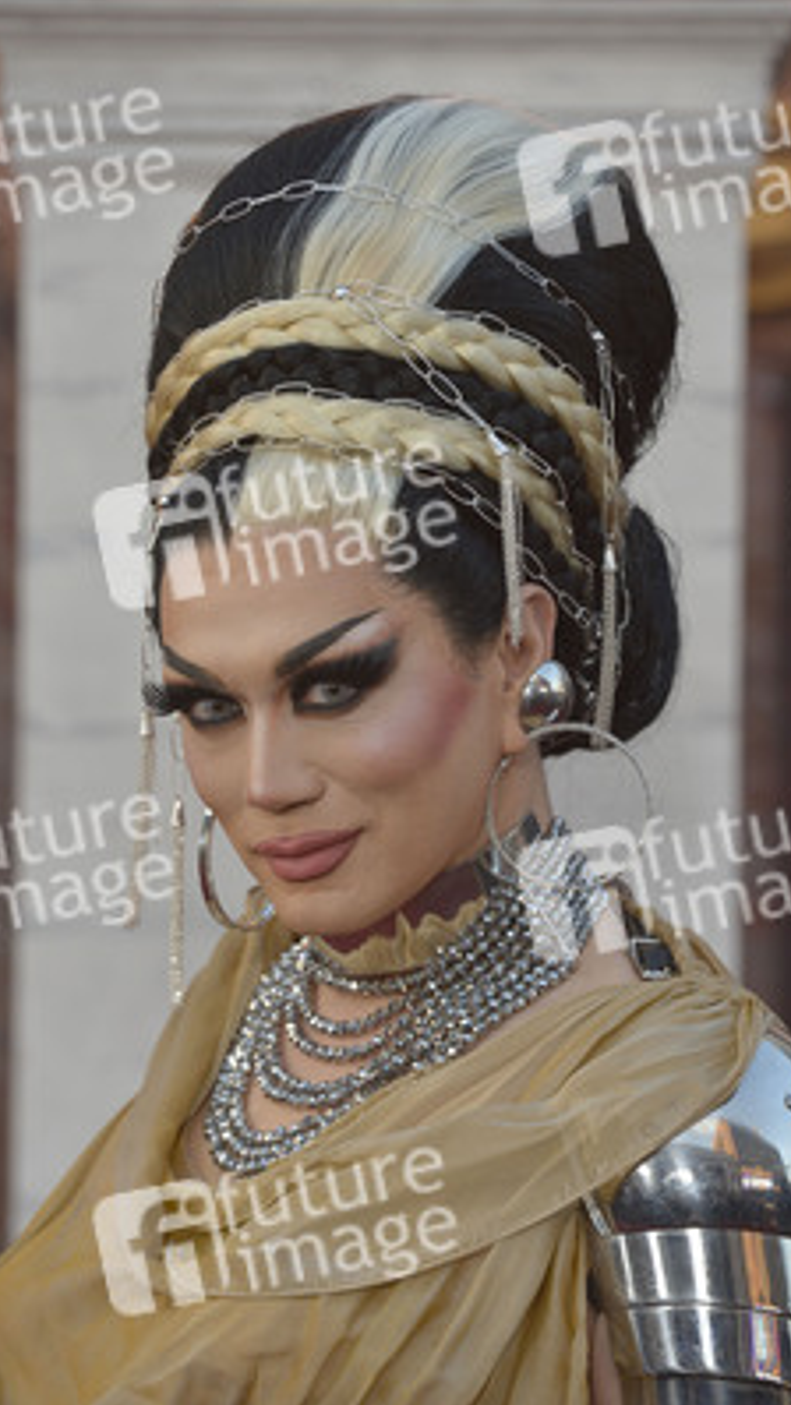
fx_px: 7268
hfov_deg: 6.2
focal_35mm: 195
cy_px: 702
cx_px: 380
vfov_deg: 11.0
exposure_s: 1/250
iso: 400
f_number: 5.6
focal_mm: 185
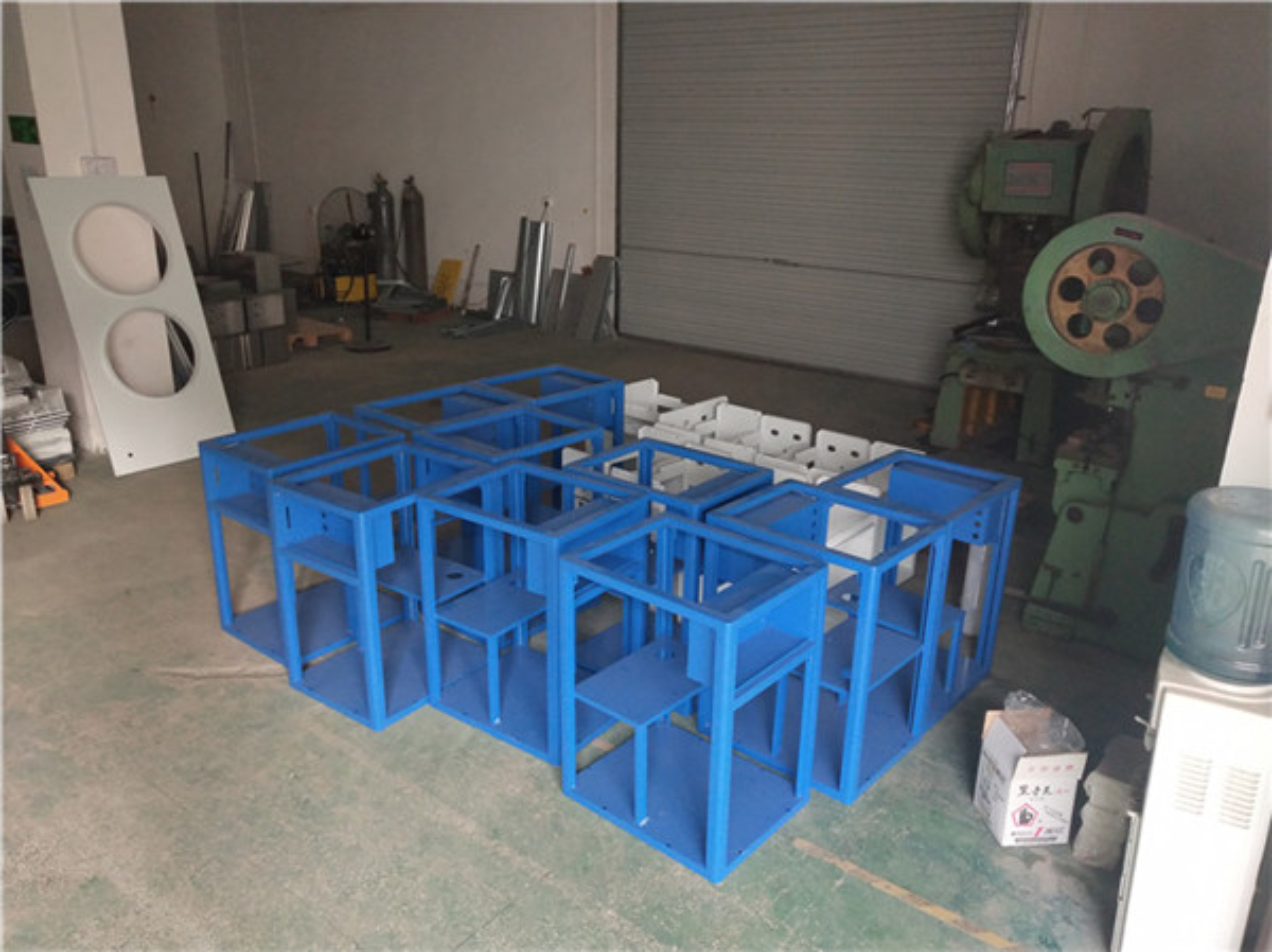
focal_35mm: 30
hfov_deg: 60.0
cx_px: 636
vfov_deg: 46.7
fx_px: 1101
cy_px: 476
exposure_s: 1/50
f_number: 1.8
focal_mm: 3.95
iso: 334
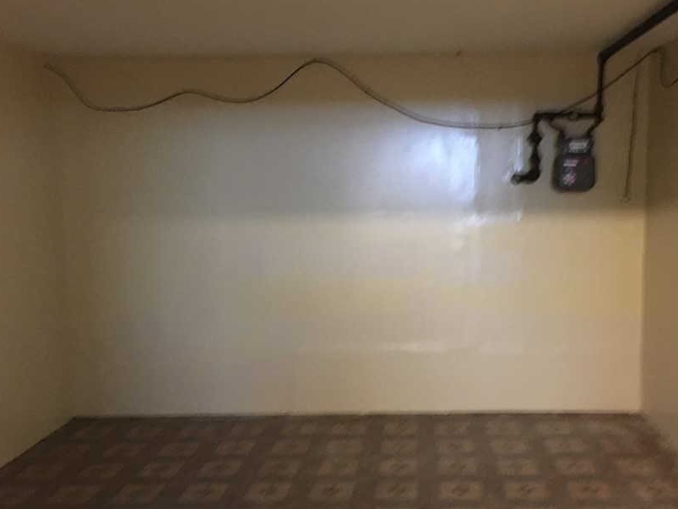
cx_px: 414
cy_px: 281
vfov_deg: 38.6
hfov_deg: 49.8
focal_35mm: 37
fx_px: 725
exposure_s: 1/15
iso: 400
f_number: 2.2
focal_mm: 4.15
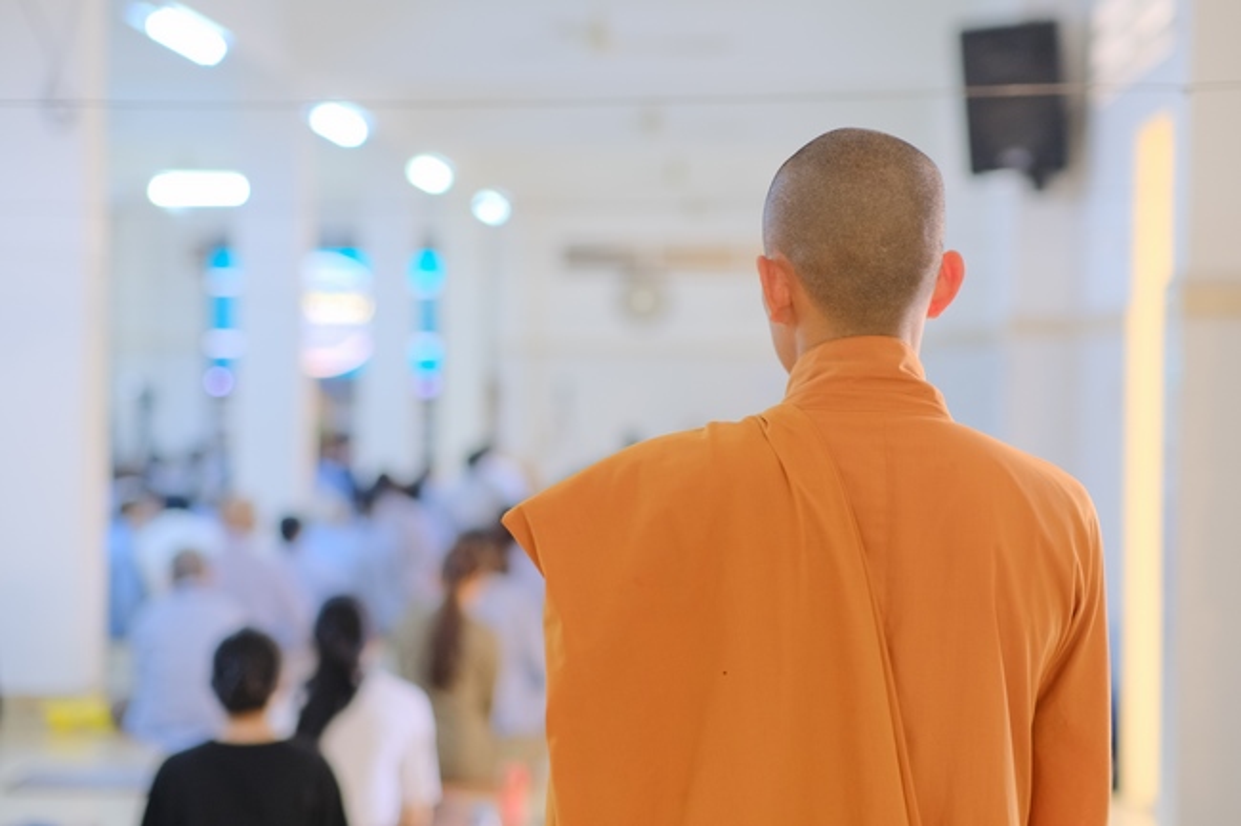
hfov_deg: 24.2
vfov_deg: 16.3
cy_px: 413
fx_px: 2895
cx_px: 620
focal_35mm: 84
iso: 1600
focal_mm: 56
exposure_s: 1/100
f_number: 1.6
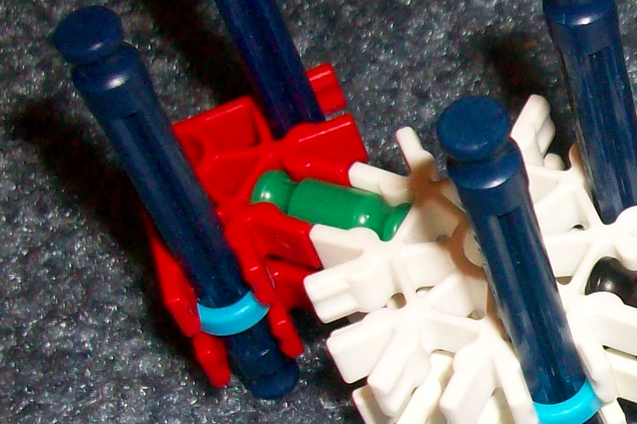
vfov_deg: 13.5
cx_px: 808
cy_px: 336
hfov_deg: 18.9
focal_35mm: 101
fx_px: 1787
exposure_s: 1/60
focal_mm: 5.7
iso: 160
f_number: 2.8
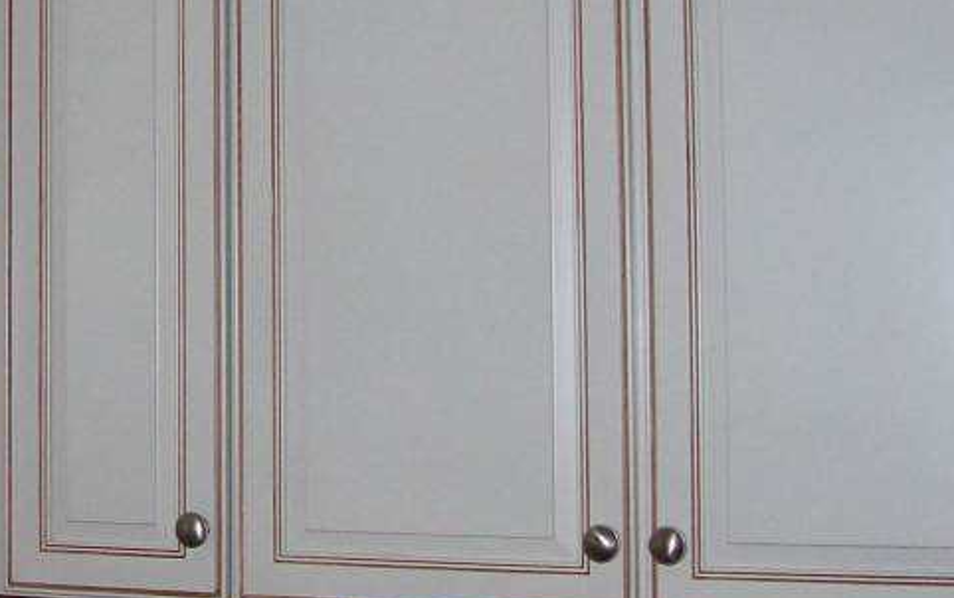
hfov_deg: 25.1
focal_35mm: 81
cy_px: 182
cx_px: 210
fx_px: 2107
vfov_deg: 16.1
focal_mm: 6
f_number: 2.7
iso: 140
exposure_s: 1/64
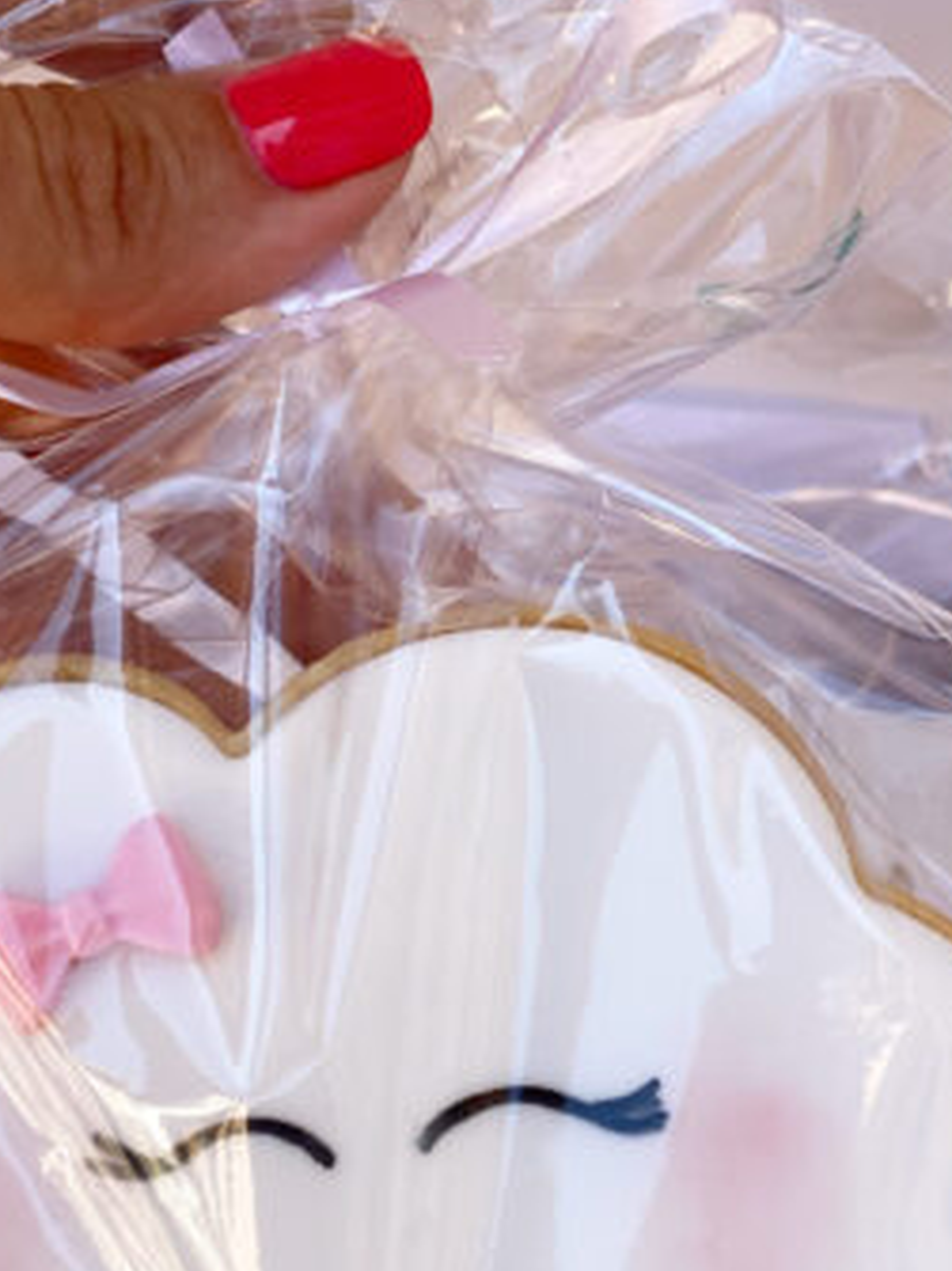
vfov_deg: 17.0
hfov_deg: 12.9
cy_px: 1013
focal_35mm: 115
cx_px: 393
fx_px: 4220
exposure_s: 1/242
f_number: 2
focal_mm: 6
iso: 20
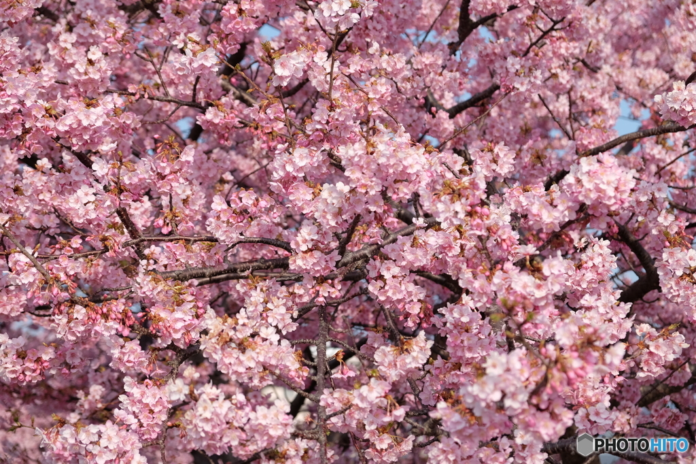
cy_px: 232
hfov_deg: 24.5
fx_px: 1604
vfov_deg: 16.4
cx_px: 348
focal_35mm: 83
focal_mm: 55
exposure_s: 1/950
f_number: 4
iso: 200
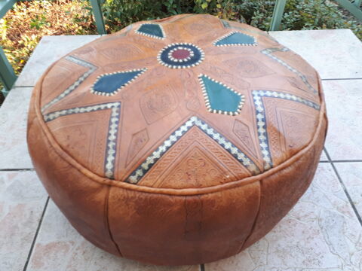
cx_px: 181
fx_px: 282
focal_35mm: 27
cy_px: 136
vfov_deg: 51.4
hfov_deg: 65.3
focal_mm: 3.6
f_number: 1.9
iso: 50
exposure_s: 1/33
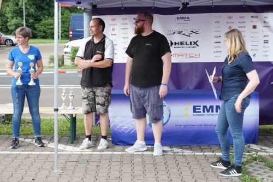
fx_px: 569
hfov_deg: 27.0
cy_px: 91
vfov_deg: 18.2
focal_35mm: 75
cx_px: 136
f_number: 5.6
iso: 160
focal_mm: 50
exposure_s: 1/100
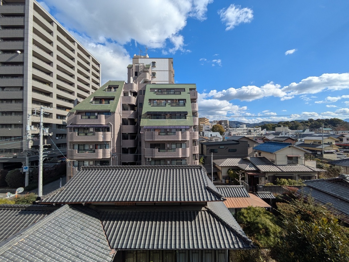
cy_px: 131
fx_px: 141
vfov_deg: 85.7
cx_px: 174
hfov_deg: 102.1
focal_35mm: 14
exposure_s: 1/1658
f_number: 2.2
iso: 48
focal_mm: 1.83
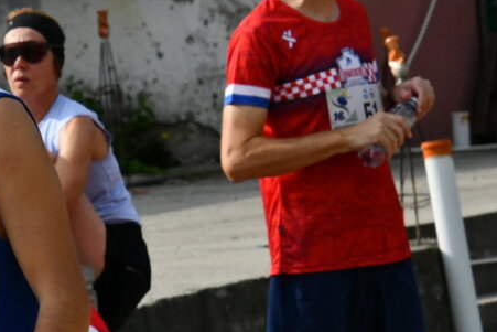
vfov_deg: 3.0
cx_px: 41
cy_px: 49
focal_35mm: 459
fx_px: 6338
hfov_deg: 4.5
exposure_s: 1/3200
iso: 3200
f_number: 14
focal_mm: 135
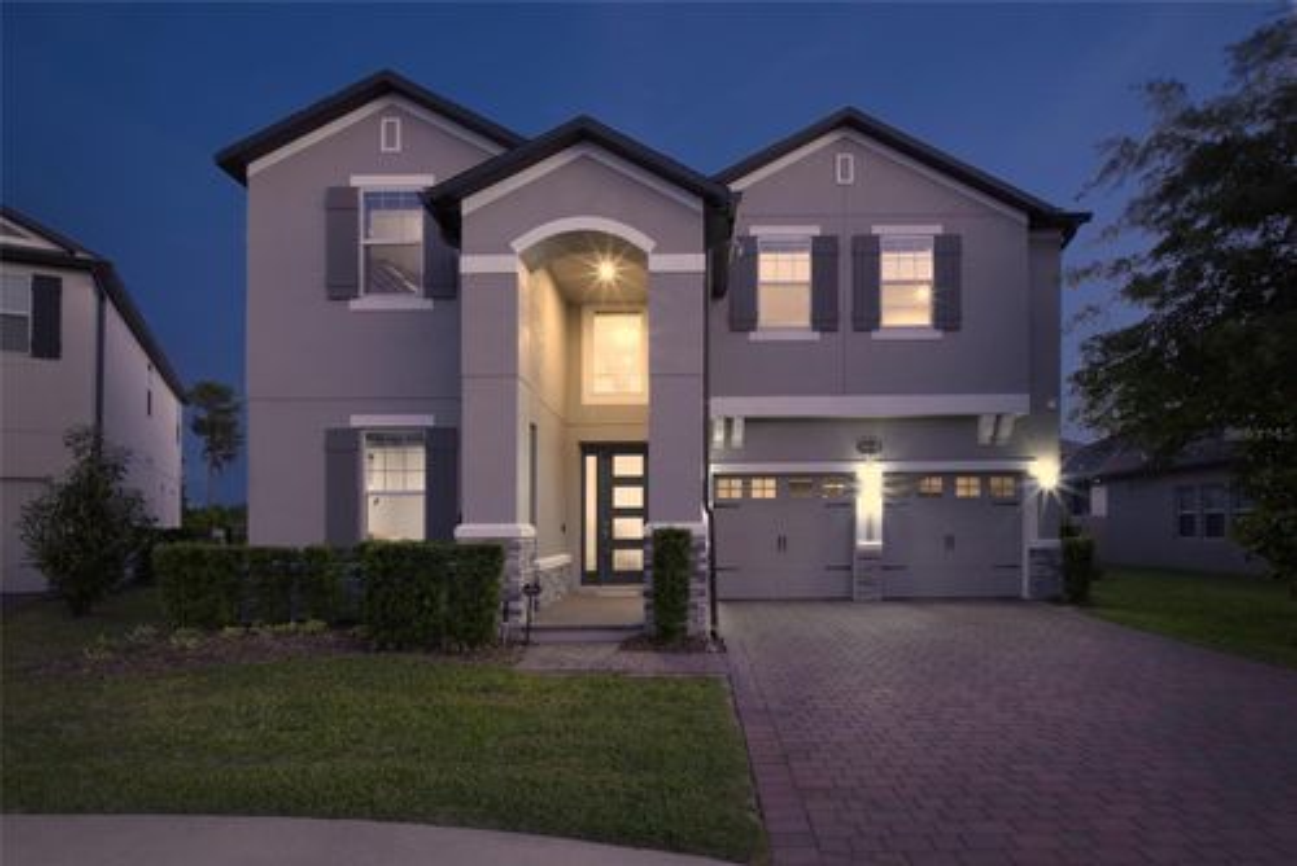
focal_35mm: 15
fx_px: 541
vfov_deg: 77.4
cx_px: 648
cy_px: 433
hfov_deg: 100.4
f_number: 8
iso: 100
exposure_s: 3.2
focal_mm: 10
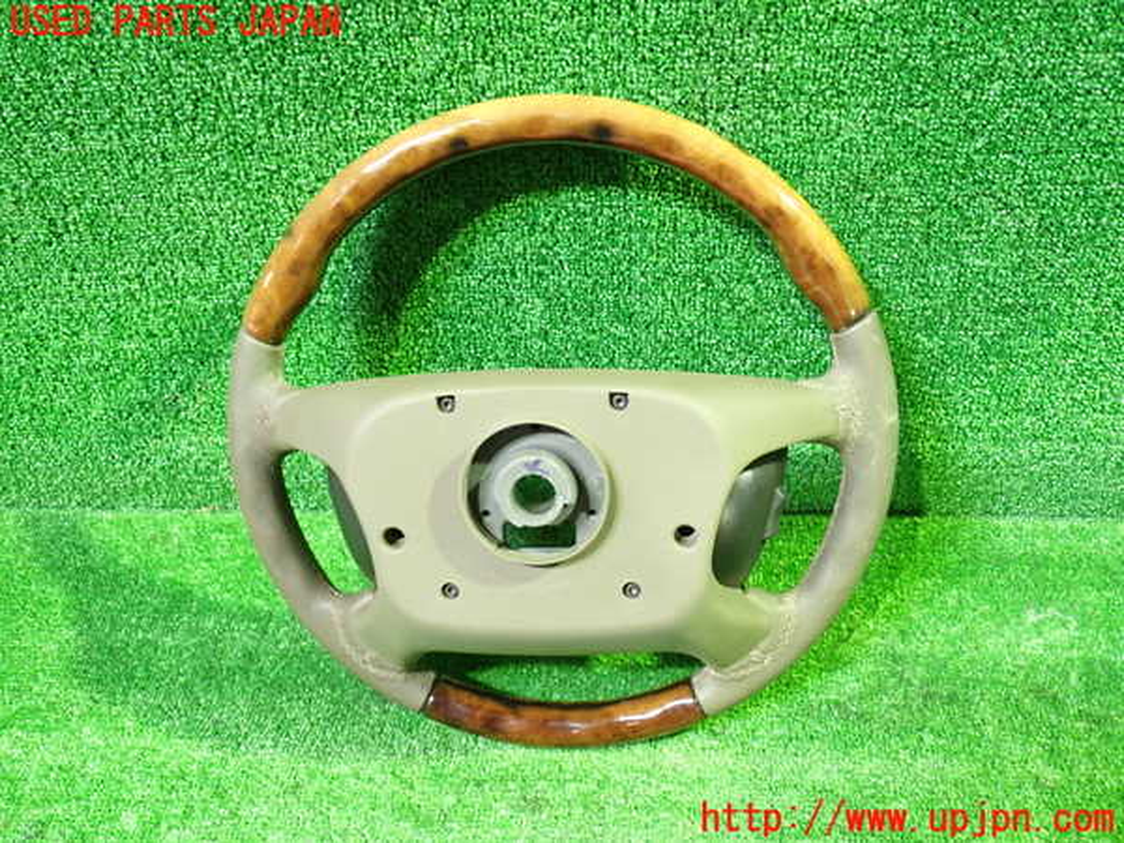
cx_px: 562
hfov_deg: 60.0
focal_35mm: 30
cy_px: 422
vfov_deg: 46.8
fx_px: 974
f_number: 2.3
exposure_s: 1/15
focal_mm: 5.4
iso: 800
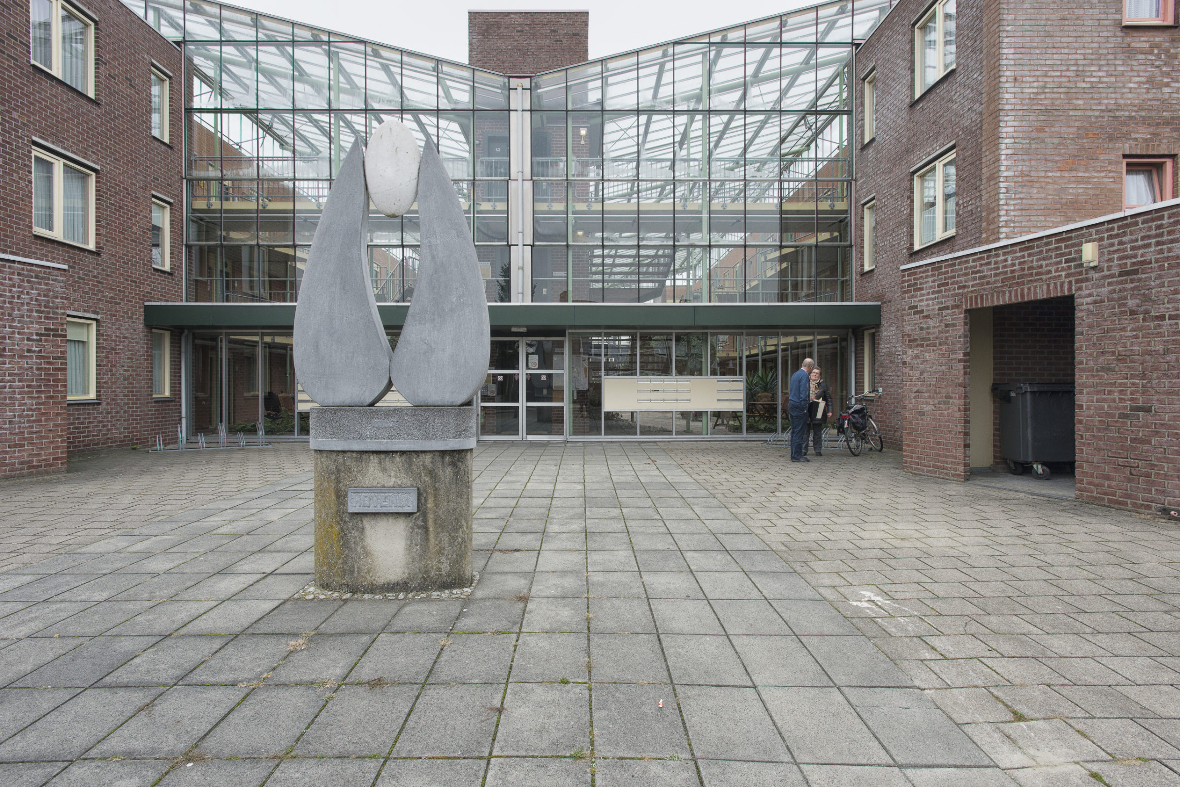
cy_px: 394
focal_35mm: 20
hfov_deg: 84.0
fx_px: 656
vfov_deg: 62.0
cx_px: 590
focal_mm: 20
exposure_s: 1/15
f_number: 11
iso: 200
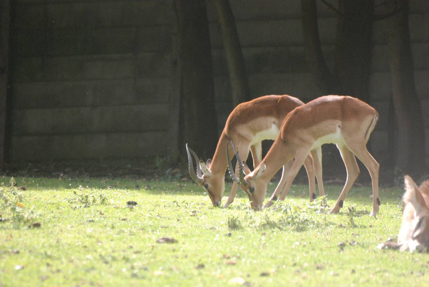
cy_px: 144
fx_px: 5369
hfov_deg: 4.6
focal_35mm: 450
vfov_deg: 3.1
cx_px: 214
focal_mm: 300
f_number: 5.6
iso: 1000
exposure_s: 1/800
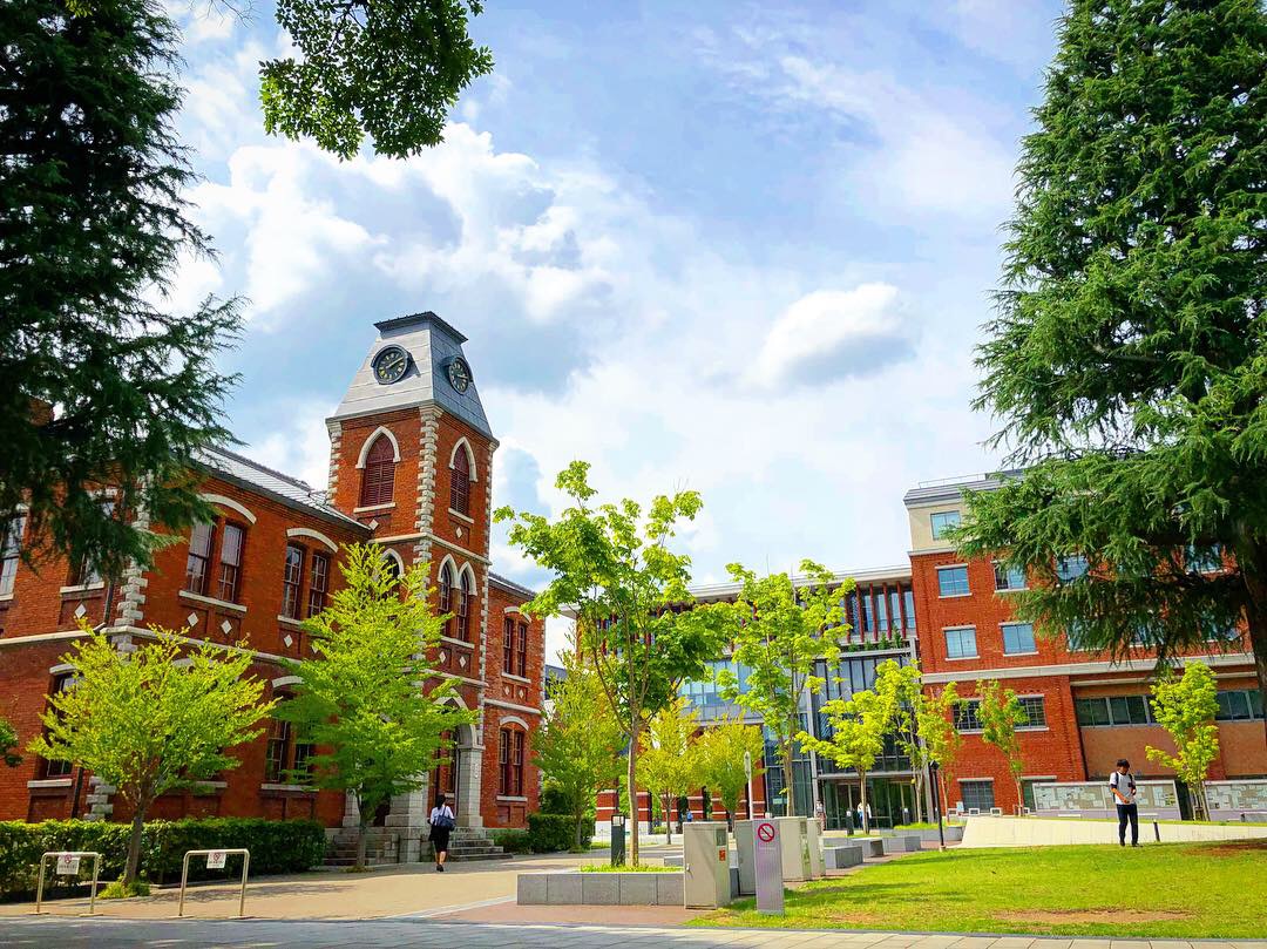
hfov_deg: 63.5
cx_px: 634
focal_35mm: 28
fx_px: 1024
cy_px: 474
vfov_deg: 49.7
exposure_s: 1/6897
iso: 20
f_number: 1.8
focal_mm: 4
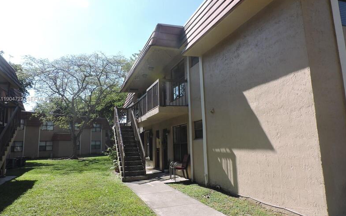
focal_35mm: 26
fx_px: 245
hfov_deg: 70.4
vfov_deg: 47.5
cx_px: 173
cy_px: 99
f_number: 3
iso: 100
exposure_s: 1/800
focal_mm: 4.3
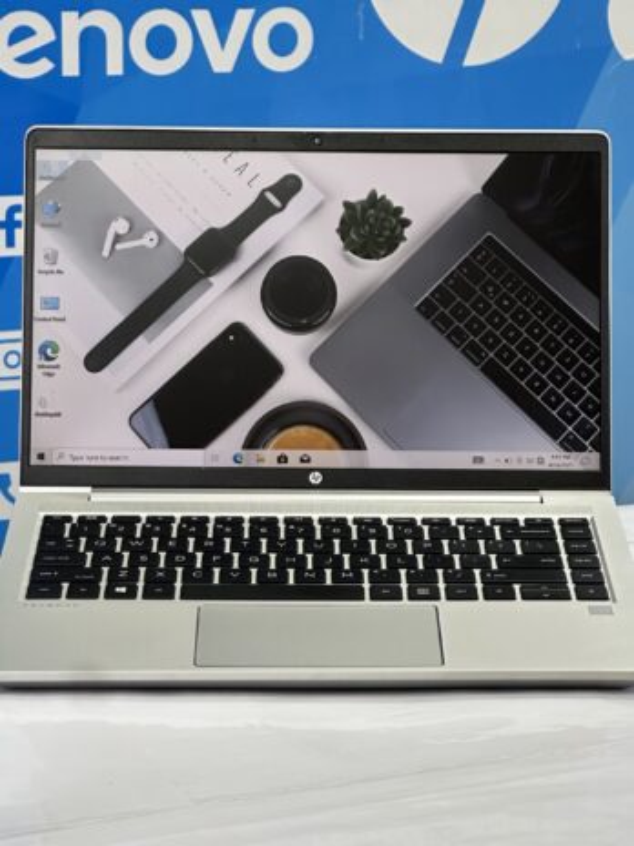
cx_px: 317
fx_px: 1880
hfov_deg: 19.1
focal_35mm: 77
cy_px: 423
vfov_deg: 25.3
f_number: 2.8
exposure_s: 1/100
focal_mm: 9
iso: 125
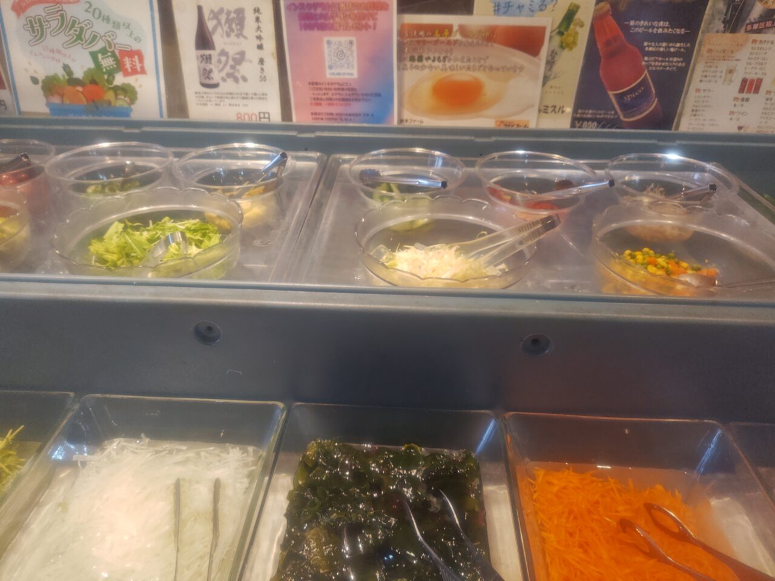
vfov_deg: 58.9
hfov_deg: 73.9
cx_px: 388
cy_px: 290
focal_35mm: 23
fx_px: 515
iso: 362
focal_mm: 5.56
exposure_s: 1/60
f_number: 1.9
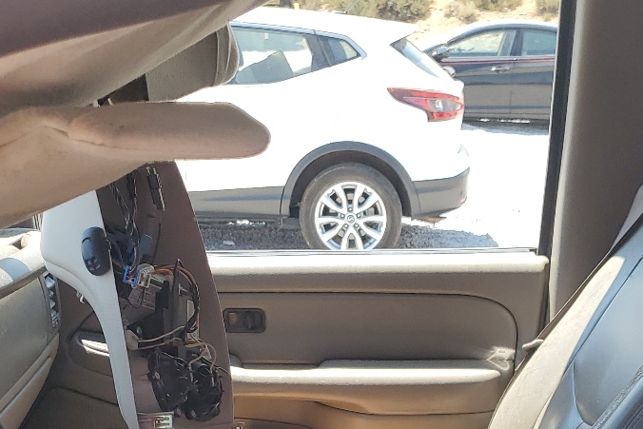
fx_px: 1143
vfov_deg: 19.5
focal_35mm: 64
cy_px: 563
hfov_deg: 31.1
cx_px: 442
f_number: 1.5
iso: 50
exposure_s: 1/667
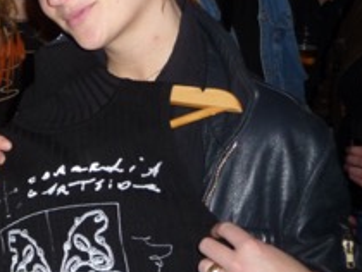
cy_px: 79
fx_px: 838
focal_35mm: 80
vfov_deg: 18.4
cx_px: -26
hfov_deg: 23.1
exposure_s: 1/30
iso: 125
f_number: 3.3
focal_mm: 4.7
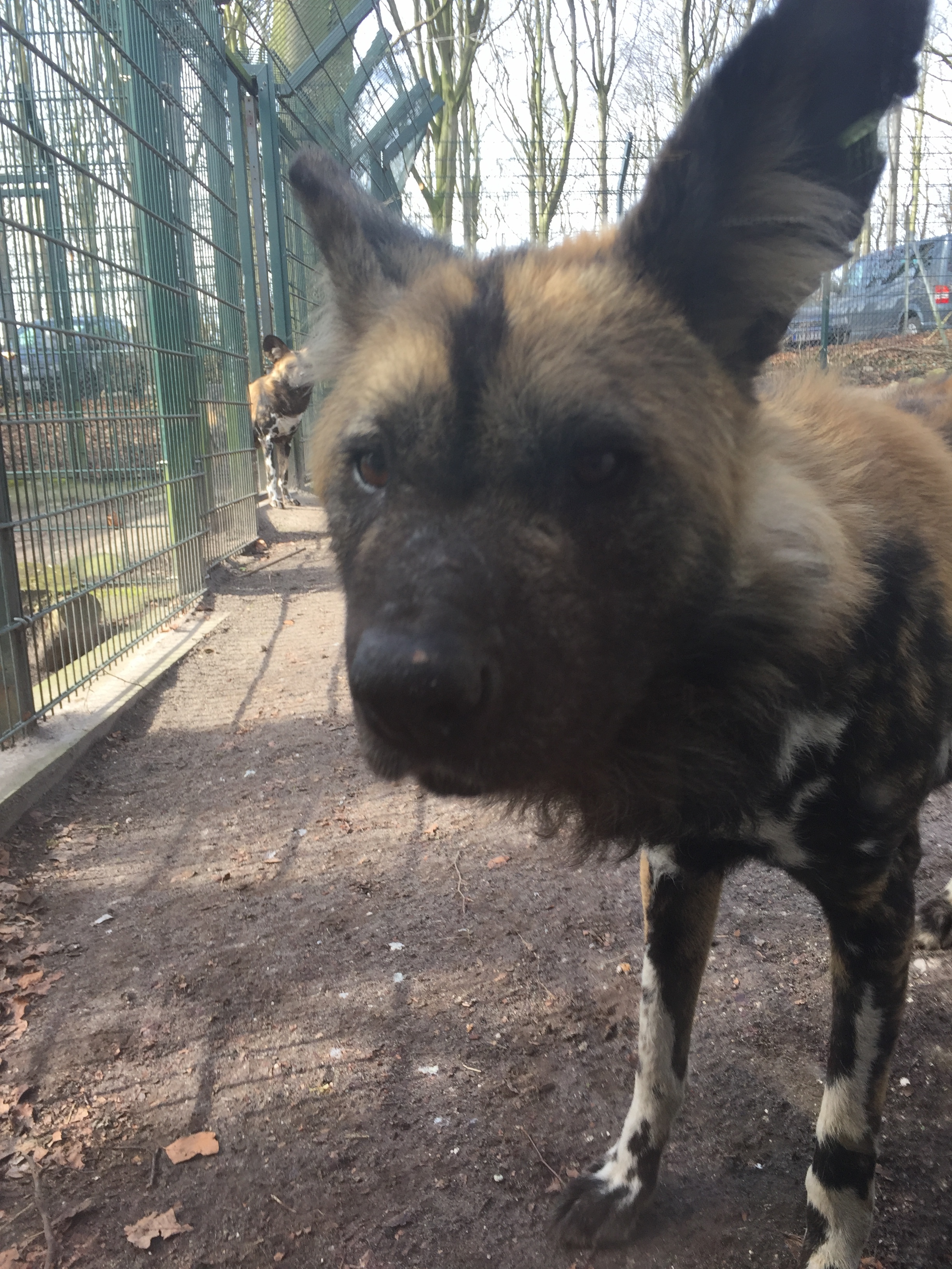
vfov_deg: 61.7
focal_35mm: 29
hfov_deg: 48.2
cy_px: 634
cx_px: 476
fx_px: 1063
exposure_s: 1/124
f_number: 2.2
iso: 32
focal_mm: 4.15
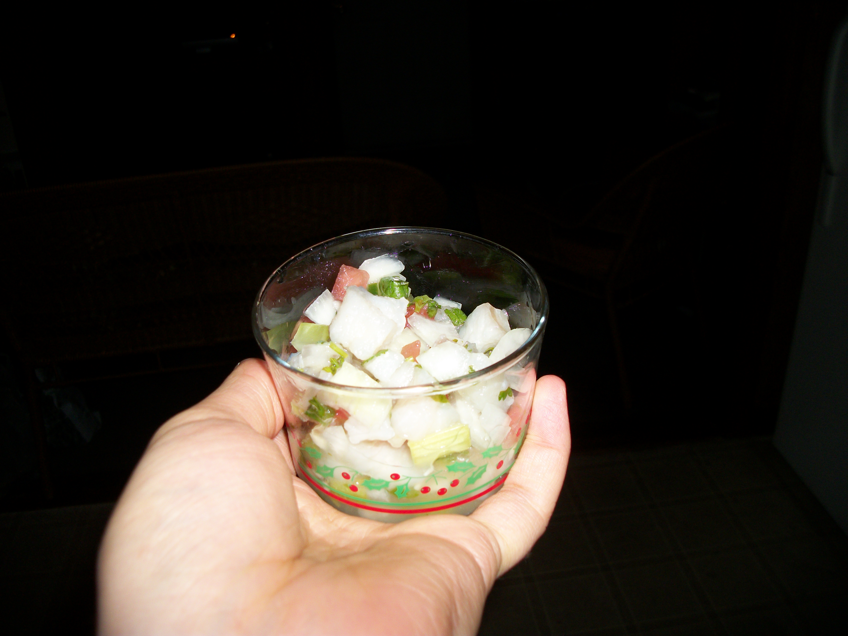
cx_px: 424
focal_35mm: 32
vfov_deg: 44.2
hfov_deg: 56.8
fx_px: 784
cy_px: 318
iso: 80
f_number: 2.9
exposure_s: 1/60
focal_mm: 5.7
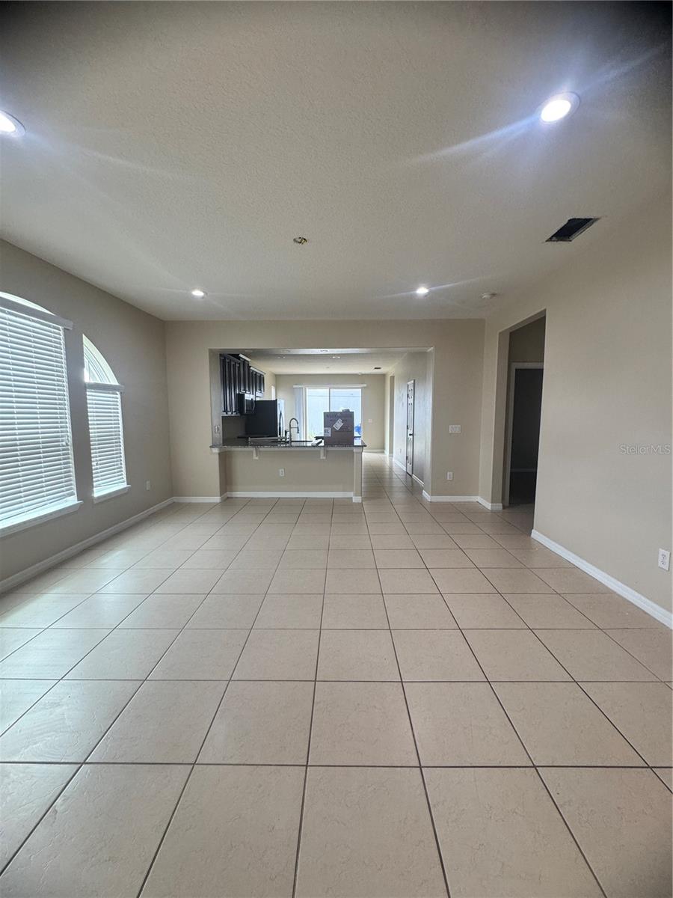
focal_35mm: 14
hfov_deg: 85.7
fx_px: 363
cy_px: 449
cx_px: 336
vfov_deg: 102.1
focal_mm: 2.22
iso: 160
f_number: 2.2
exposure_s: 1/120
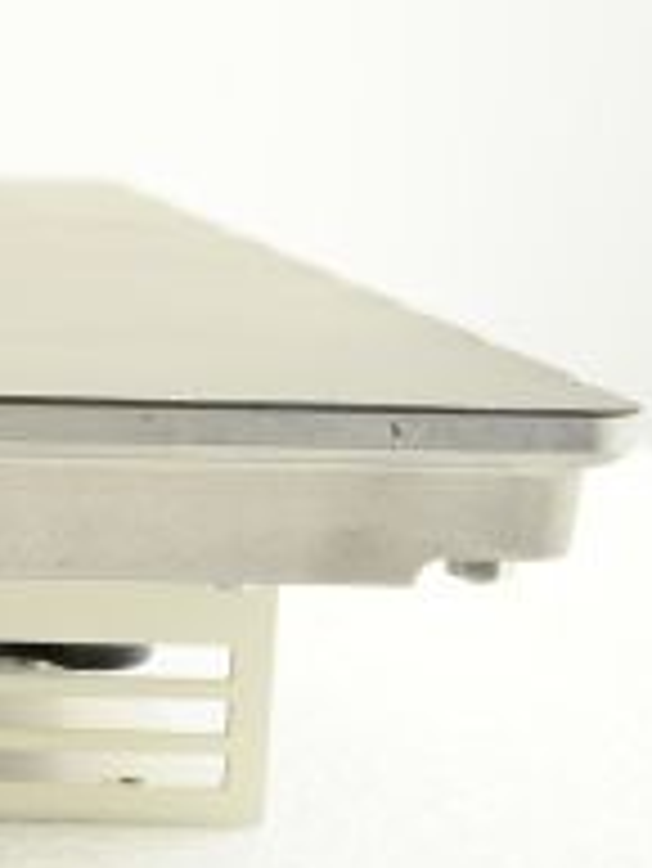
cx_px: -603
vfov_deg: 13.2
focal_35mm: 149
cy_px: 385
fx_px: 3738
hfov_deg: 9.4
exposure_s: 1/100
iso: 800
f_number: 6.3
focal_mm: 50
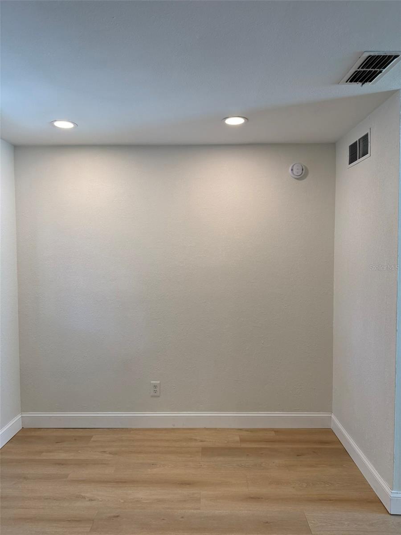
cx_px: 200
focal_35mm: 24
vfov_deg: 71.6
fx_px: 371
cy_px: 268
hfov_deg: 56.8
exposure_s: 1/232
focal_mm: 6.76
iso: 160
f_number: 1.78
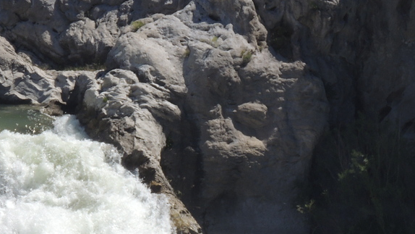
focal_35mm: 972
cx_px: 221
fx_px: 10697
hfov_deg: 2.2
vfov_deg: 1.3
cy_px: 212
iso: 100
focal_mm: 71.3
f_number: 4.8
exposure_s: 1/800
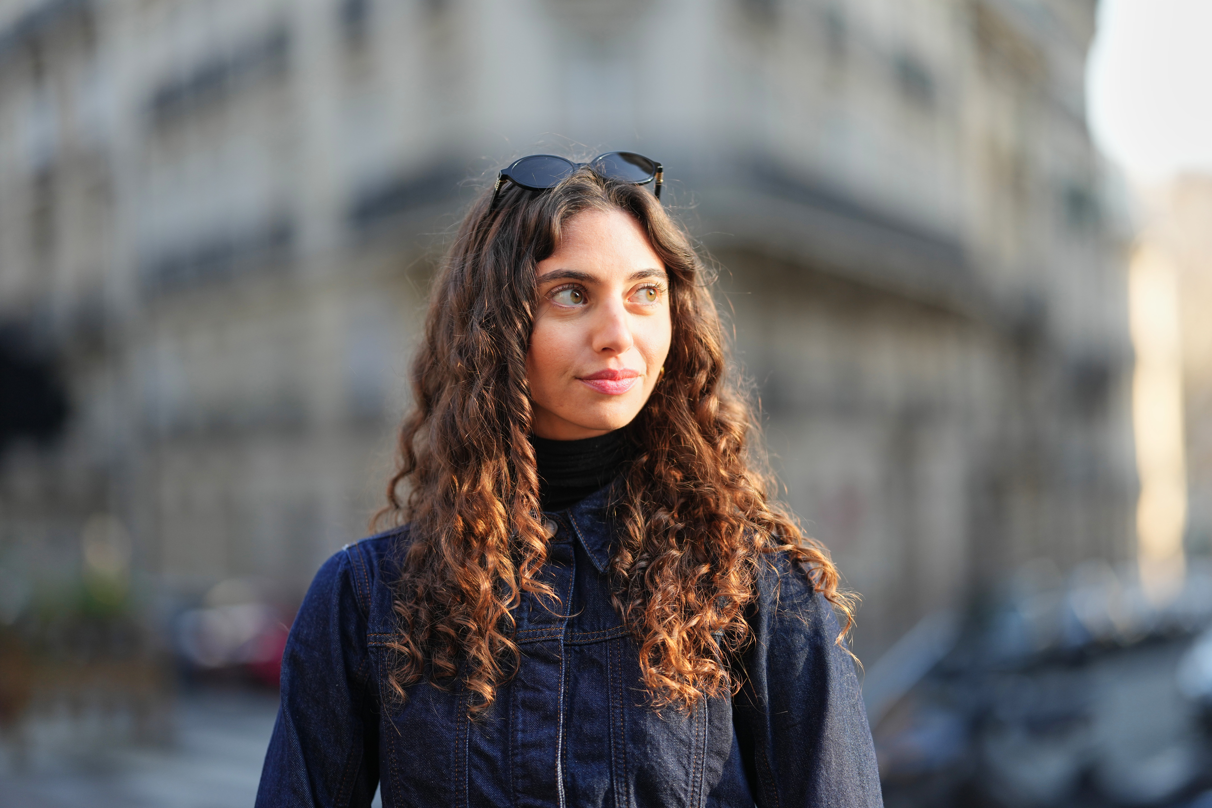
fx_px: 2861
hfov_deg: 23.9
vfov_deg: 16.1
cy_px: 404
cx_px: 606
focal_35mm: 85
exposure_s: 1/1000
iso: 250
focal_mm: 85
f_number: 1.4
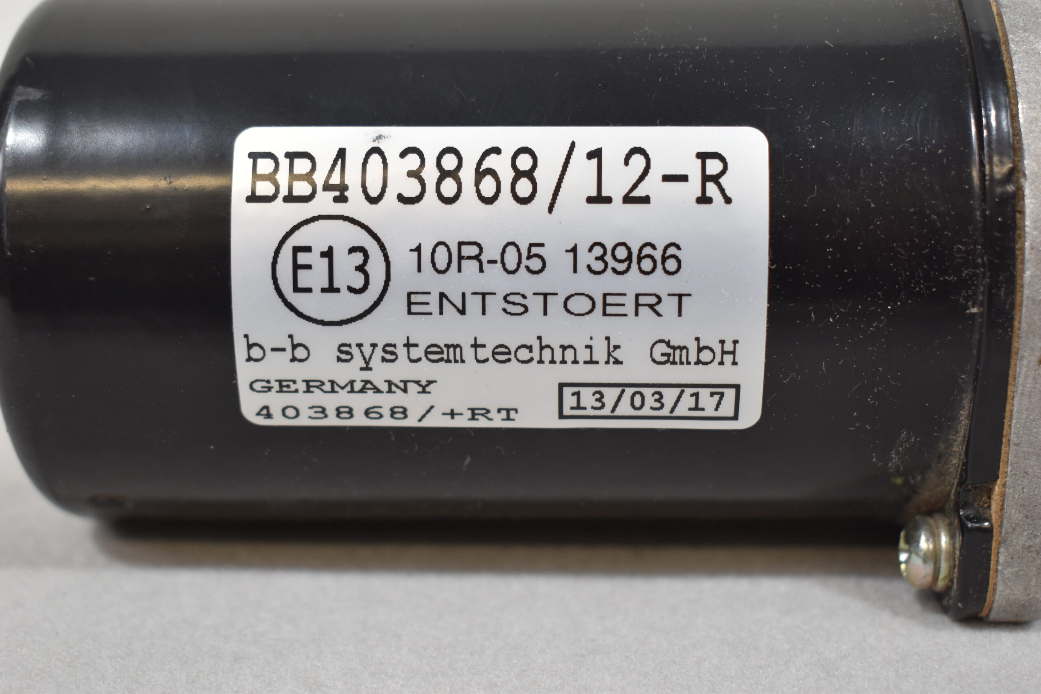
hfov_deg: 35.1
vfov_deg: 23.8
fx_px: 1648
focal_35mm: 57
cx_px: 520
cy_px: 347
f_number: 5.6
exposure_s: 1/60
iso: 450
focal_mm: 38
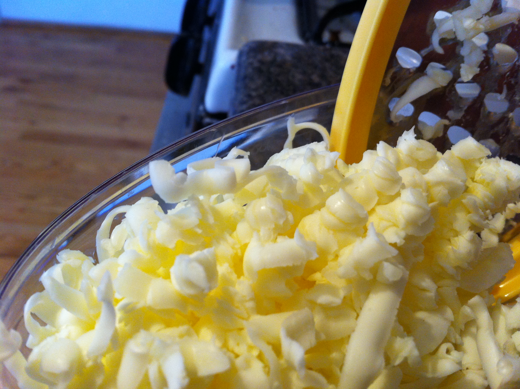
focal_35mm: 35
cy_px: 194
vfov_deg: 40.6
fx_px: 525
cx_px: 260
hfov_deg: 52.7
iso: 125
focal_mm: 3.85
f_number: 2.8
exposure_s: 1/15
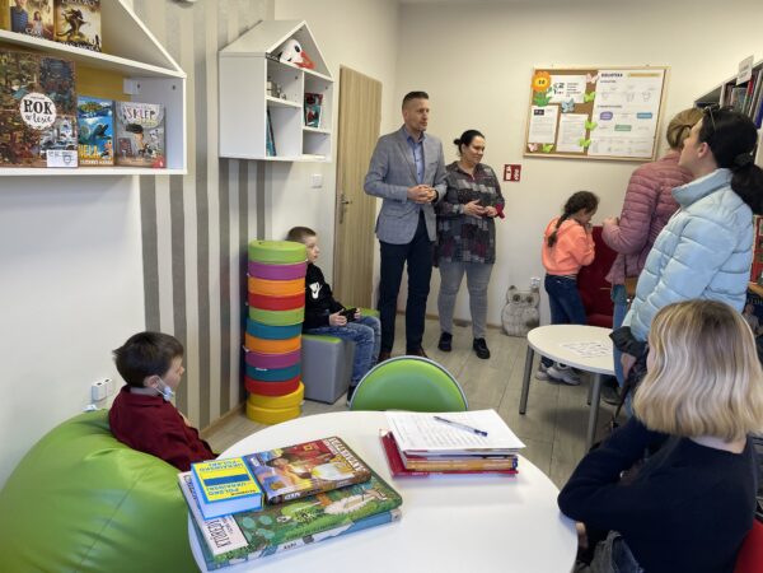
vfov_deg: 53.1
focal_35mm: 26
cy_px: 286
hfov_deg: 67.3
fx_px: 573
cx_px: 382
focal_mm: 4.2
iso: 80
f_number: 1.6
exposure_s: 1/100
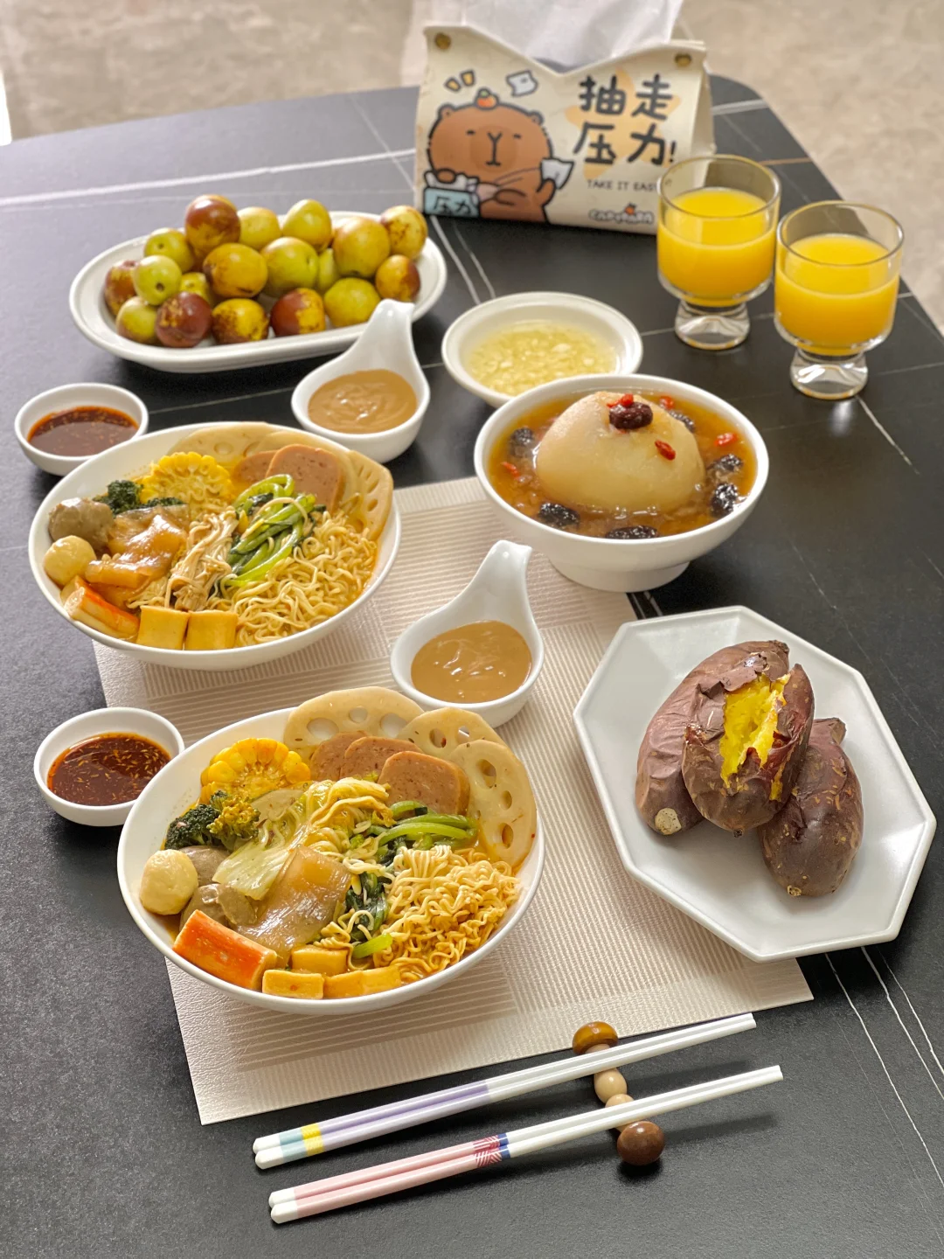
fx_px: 2800
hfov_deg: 19.1
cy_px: 630
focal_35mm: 77
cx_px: 472
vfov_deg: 25.3
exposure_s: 1/40
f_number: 2.8
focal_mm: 9
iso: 160
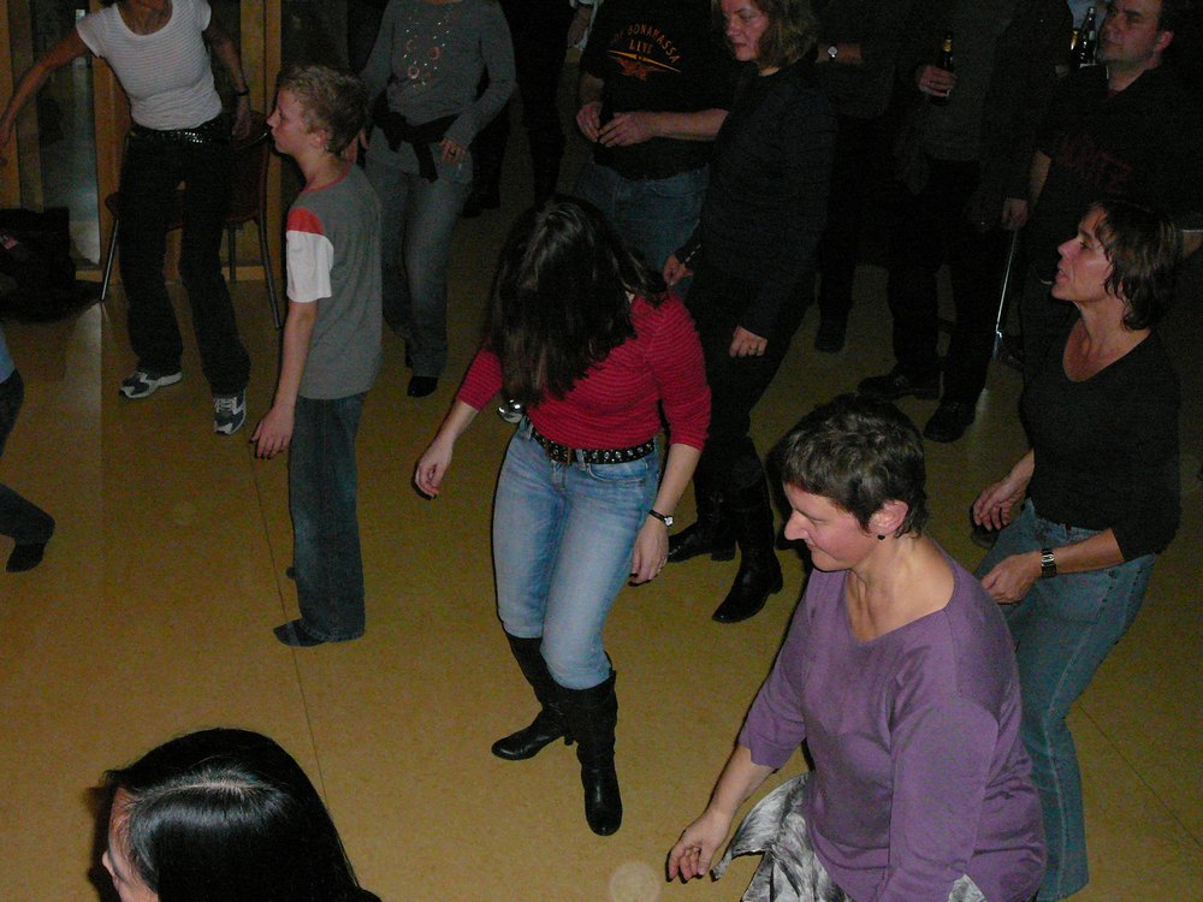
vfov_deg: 29.7
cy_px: 451
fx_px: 1703
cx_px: 602
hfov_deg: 38.9
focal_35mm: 49
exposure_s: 1/30
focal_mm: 7.3
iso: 400
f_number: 3.4
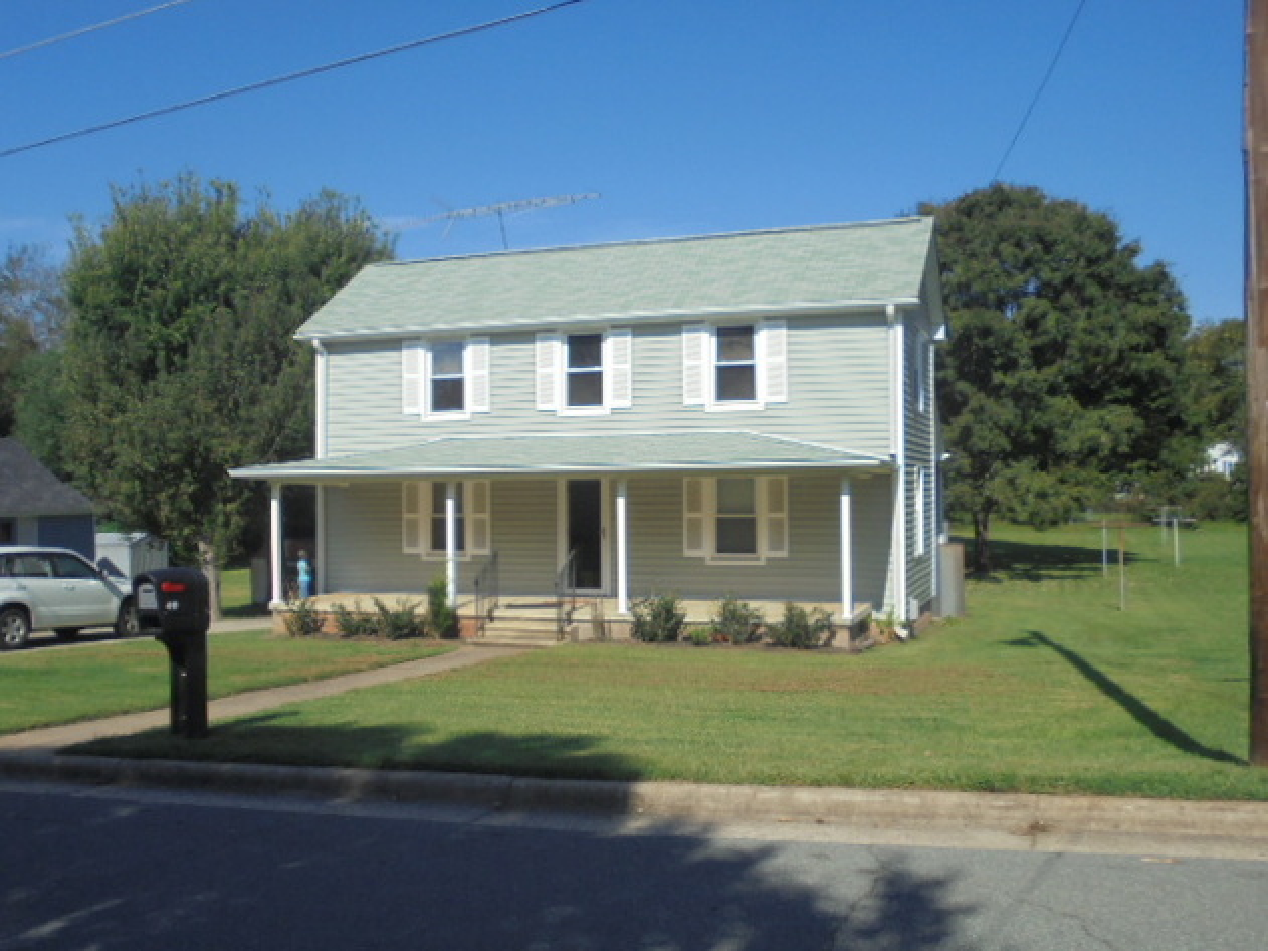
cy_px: 476
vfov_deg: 41.8
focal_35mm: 34
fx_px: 1245
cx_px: 634
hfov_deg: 54.0
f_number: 12.5
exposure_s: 1/100
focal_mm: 6.1
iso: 100
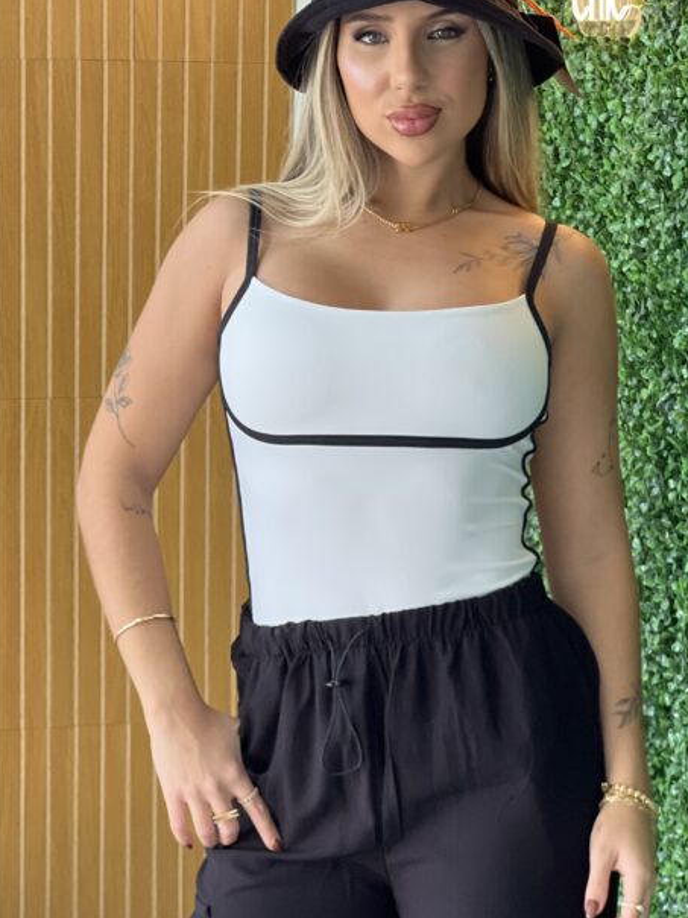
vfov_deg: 16.5
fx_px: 3154
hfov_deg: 12.4
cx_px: 407
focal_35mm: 119
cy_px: 486
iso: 200
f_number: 2.8
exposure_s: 1/120
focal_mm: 9
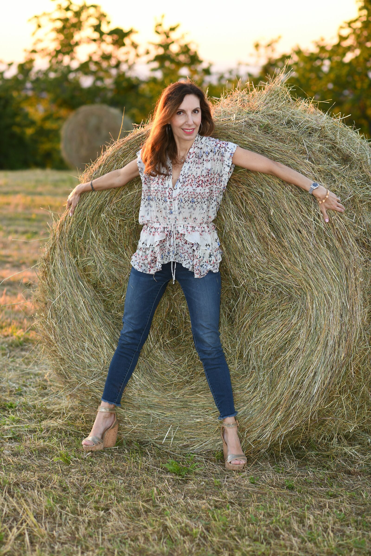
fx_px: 1314
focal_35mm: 85
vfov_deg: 23.9
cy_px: 278
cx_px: 186
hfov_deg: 16.1
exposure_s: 1/60
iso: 100
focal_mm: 85
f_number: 3.2
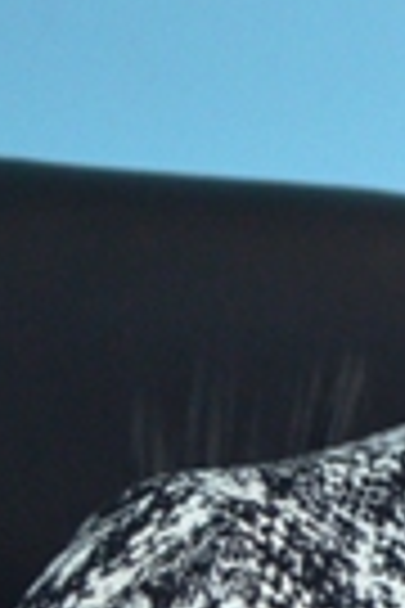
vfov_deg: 12.0
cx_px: 1053
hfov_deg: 7.4
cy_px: 590
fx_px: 2869
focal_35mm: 170
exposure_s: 1/60
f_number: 4
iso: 500
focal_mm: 24
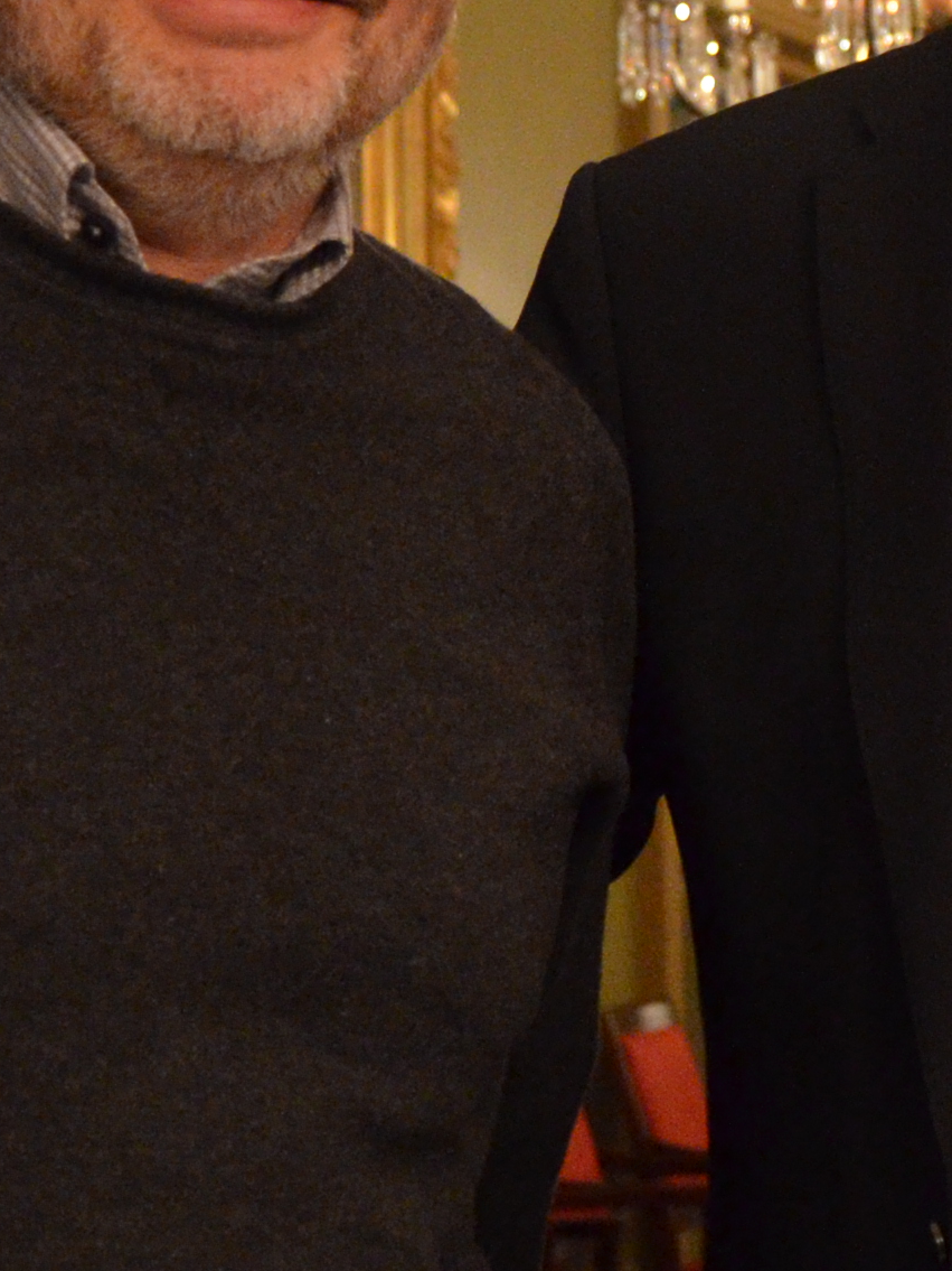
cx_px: 1399
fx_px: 4584
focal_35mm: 125
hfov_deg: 11.4
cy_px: 203
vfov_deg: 15.6
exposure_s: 1/30
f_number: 3.5
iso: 2200
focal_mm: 20
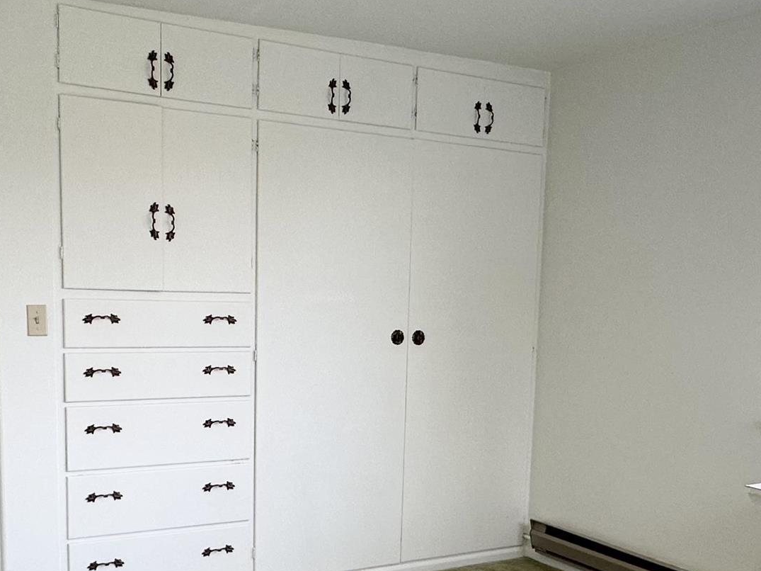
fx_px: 879
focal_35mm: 40
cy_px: 410
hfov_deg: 46.7
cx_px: 336
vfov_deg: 35.4
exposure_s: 1/120
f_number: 2.2
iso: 125
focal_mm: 2.22
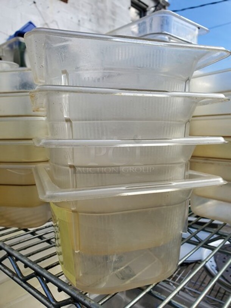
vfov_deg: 67.3
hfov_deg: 53.1
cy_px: 154
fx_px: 231
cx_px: 116
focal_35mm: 26
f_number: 2.4
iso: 50
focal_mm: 4.3
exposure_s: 1/957
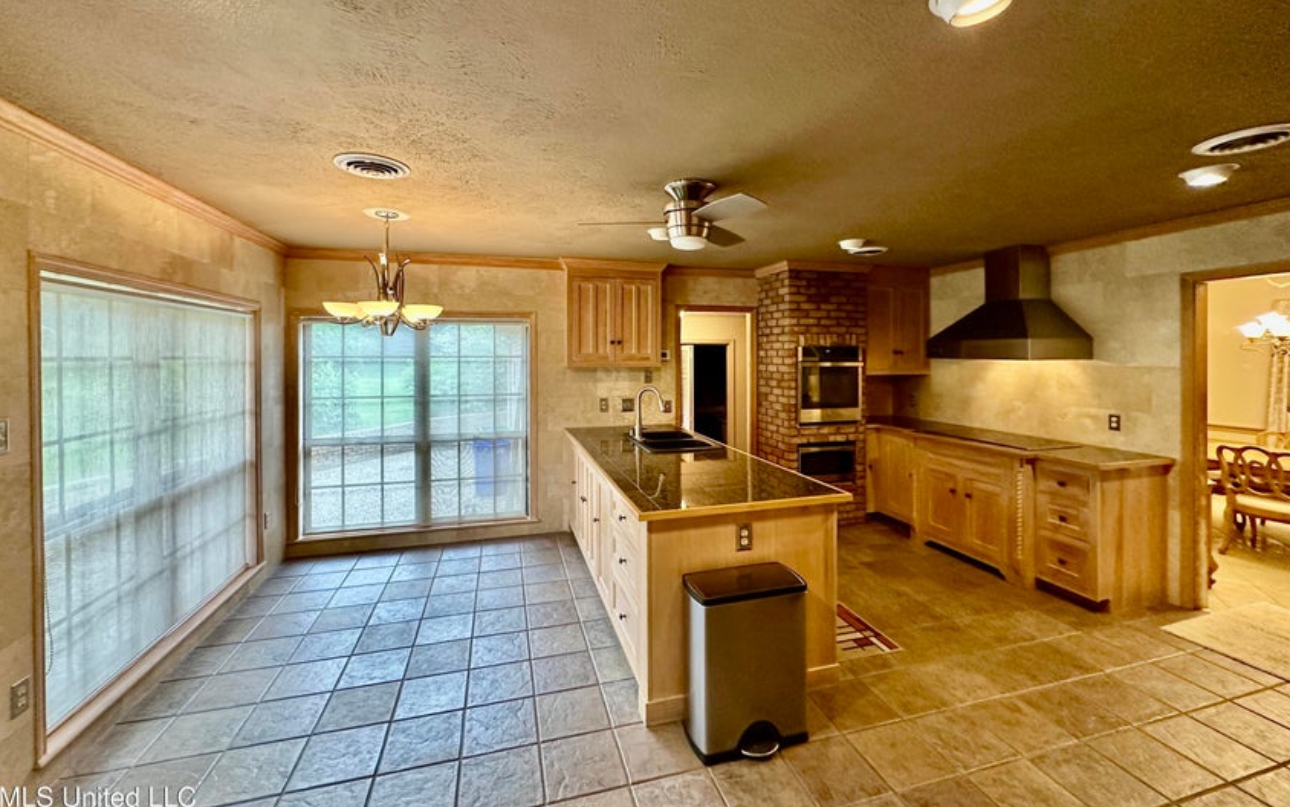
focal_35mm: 15
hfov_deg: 101.4
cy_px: 353
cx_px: 647
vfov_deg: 74.5
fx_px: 527
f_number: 2.2
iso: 320
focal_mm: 2.22
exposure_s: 1/60
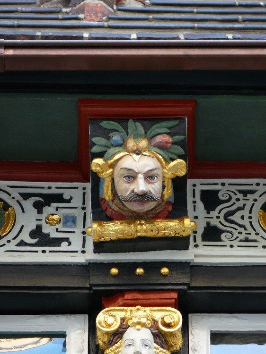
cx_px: 133
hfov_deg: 3.5
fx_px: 4306
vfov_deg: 4.7
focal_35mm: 420
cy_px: 177
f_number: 3.7
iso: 320
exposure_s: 1/60
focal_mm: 88.8
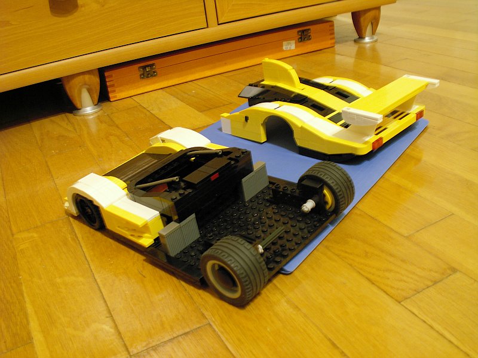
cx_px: 239
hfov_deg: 52.6
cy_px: 179
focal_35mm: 35
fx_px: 483
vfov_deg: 40.7
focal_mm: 5.86
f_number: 2.8
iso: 50
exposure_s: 2.5
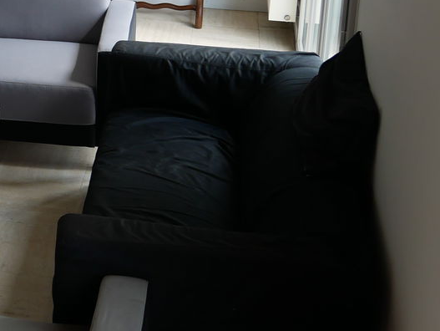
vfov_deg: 15.9
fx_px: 1157
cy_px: -23
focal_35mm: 91
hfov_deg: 20.3
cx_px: -68
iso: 200
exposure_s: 1/80
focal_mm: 15
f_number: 4
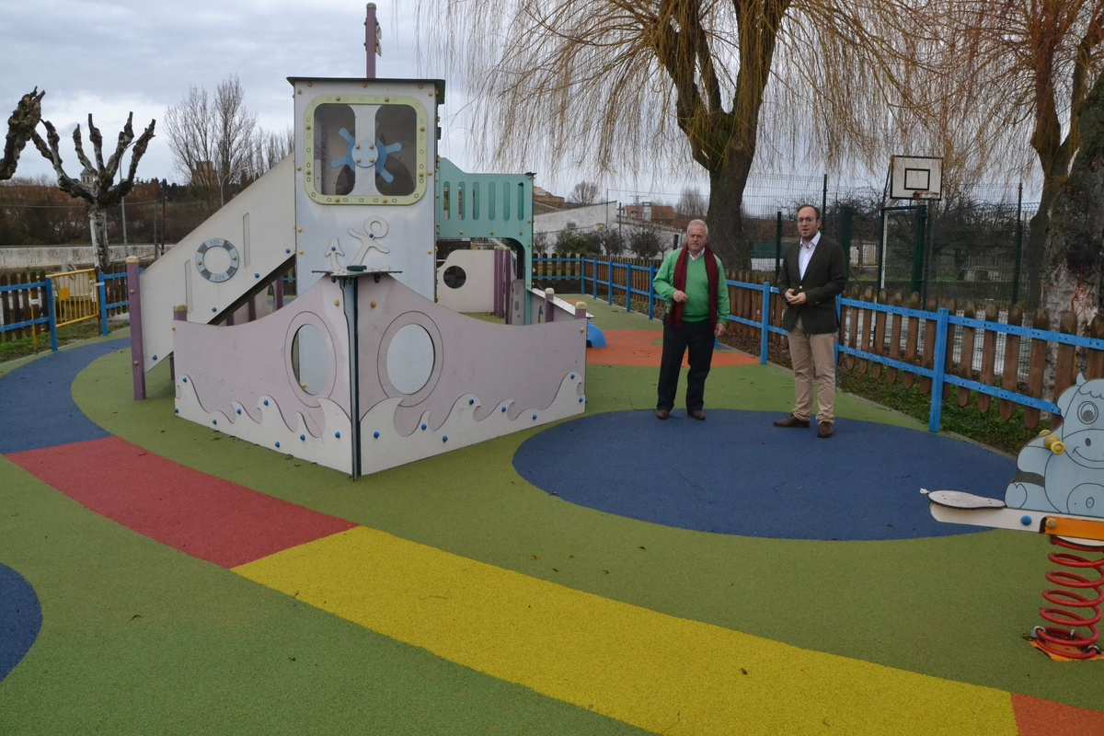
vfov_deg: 47.9
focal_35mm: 27
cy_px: 368
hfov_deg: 67.4
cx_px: 552
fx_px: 828
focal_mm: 18
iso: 3200
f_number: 13
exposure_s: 1/640
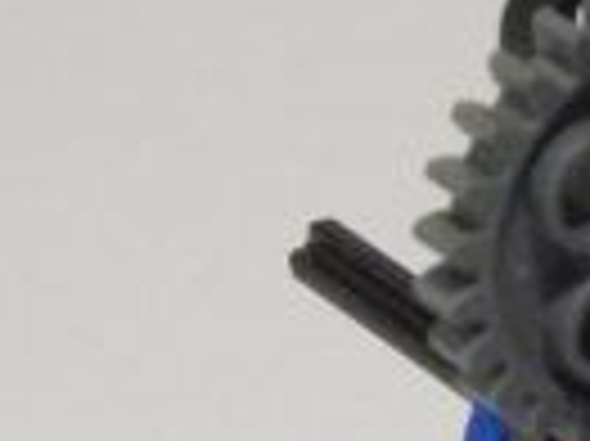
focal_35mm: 362
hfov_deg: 5.4
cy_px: 860
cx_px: 932
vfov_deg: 4.1
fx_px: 6164
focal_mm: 13.1
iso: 800
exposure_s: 1/60
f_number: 4.6
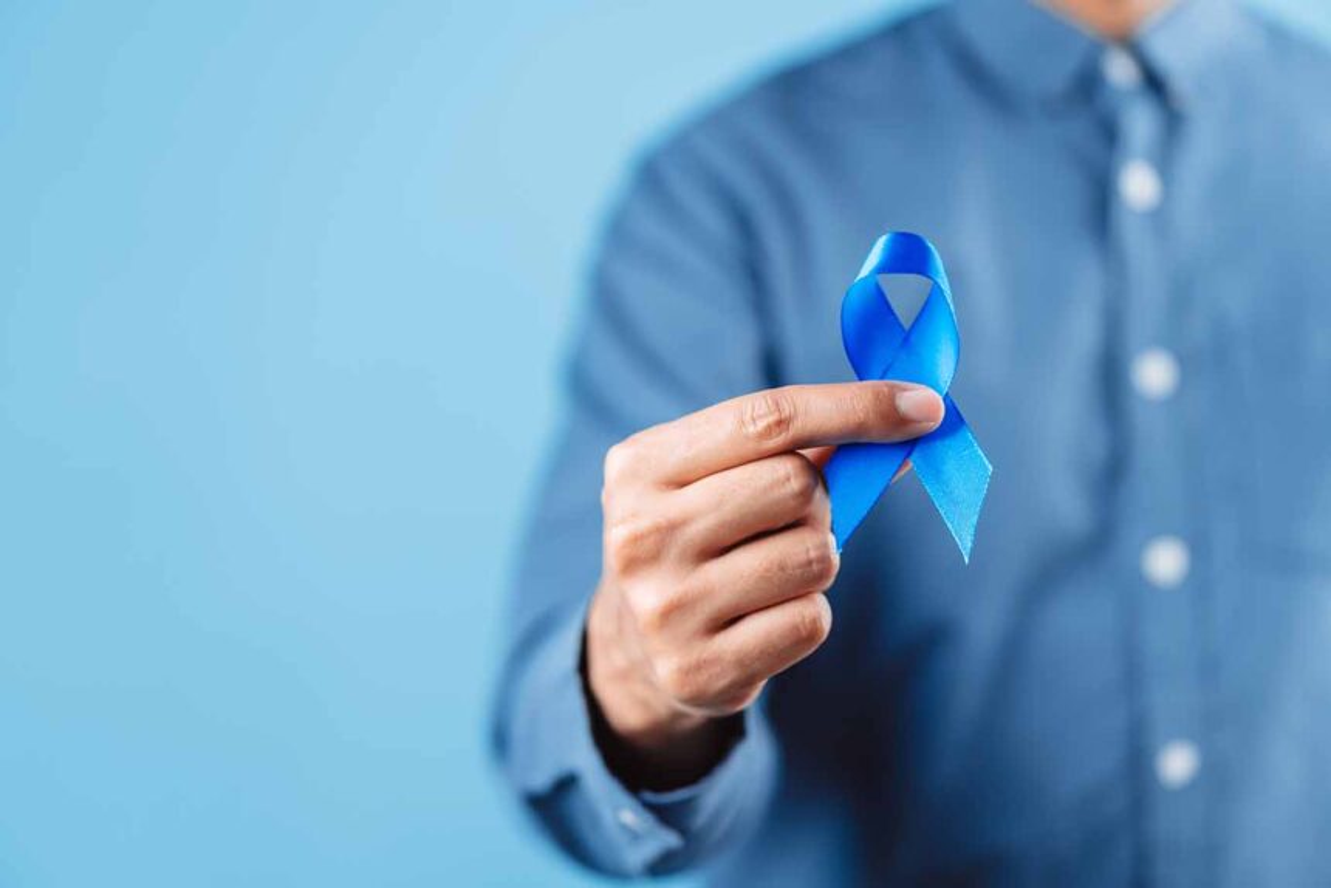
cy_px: 444
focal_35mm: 85
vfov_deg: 16.1
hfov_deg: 23.9
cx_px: 666
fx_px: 3144
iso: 125
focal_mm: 85
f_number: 2.8
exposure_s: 1/200
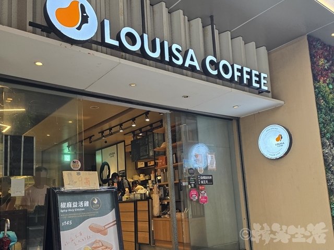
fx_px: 222
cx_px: 167
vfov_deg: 58.9
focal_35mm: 23
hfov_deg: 73.9
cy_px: 125
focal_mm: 6.3
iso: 160
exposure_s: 1/120
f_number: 1.7
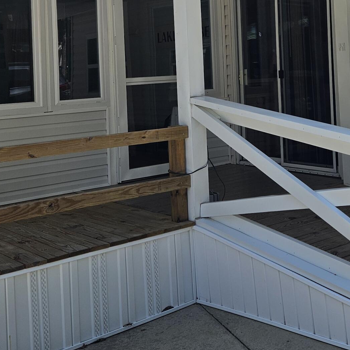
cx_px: 250
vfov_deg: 28.6
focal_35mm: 58
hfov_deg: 29.2
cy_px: 44
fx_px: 663
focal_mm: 5.4
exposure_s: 1/2032
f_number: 1.8
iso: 25
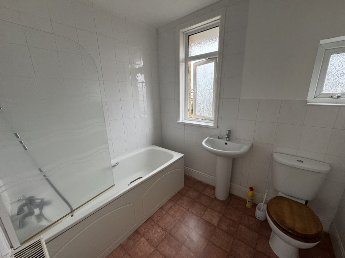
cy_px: 129
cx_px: 172
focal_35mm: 14
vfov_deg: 85.7
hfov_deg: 102.1
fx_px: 140
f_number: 2.2
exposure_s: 1/99
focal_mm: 2.22
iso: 200
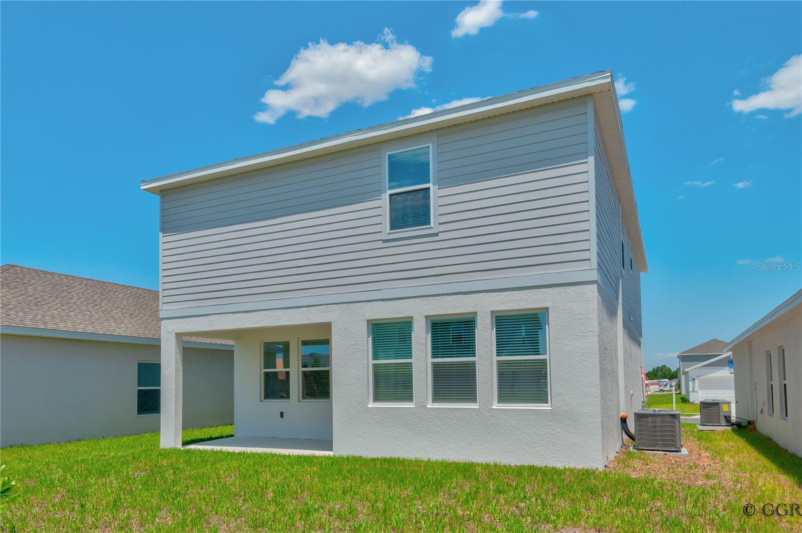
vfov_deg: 53.0
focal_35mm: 24
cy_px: 266
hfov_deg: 73.8
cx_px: 401
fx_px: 534
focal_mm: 16
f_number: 8
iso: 200
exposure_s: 1/1000
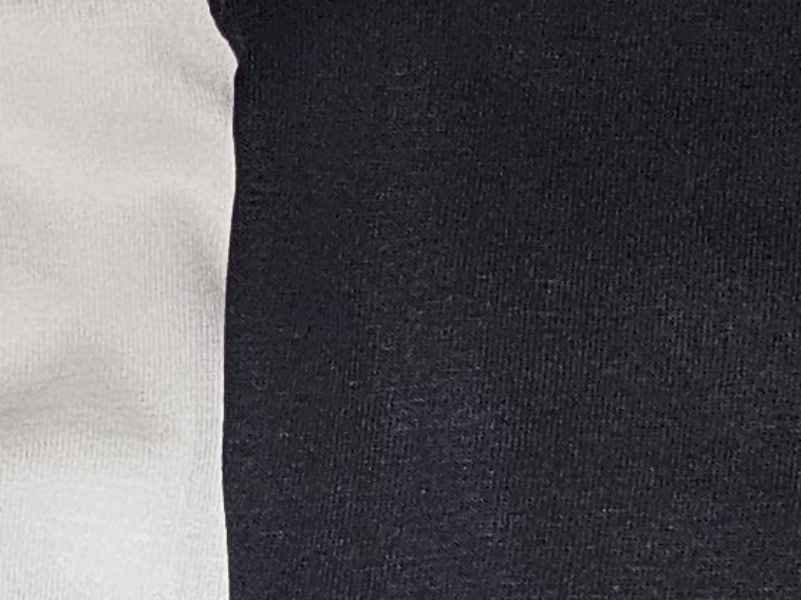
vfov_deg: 8.4
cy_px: 1352
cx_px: 30
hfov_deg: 11.9
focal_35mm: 165
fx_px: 3816
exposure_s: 1/100
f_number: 1.7
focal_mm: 6.3
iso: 640
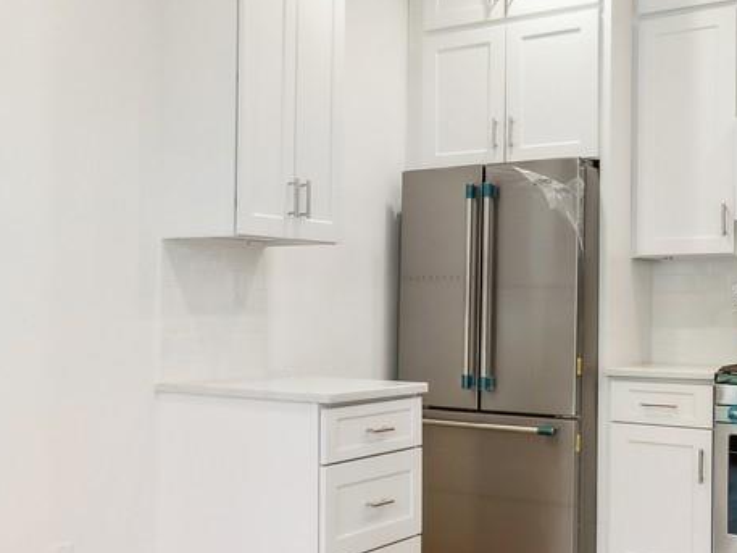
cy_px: 337
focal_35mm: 52
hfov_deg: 35.7
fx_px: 1107
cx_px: 152
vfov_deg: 28.0
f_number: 16
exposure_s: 1/8
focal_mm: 15
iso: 100
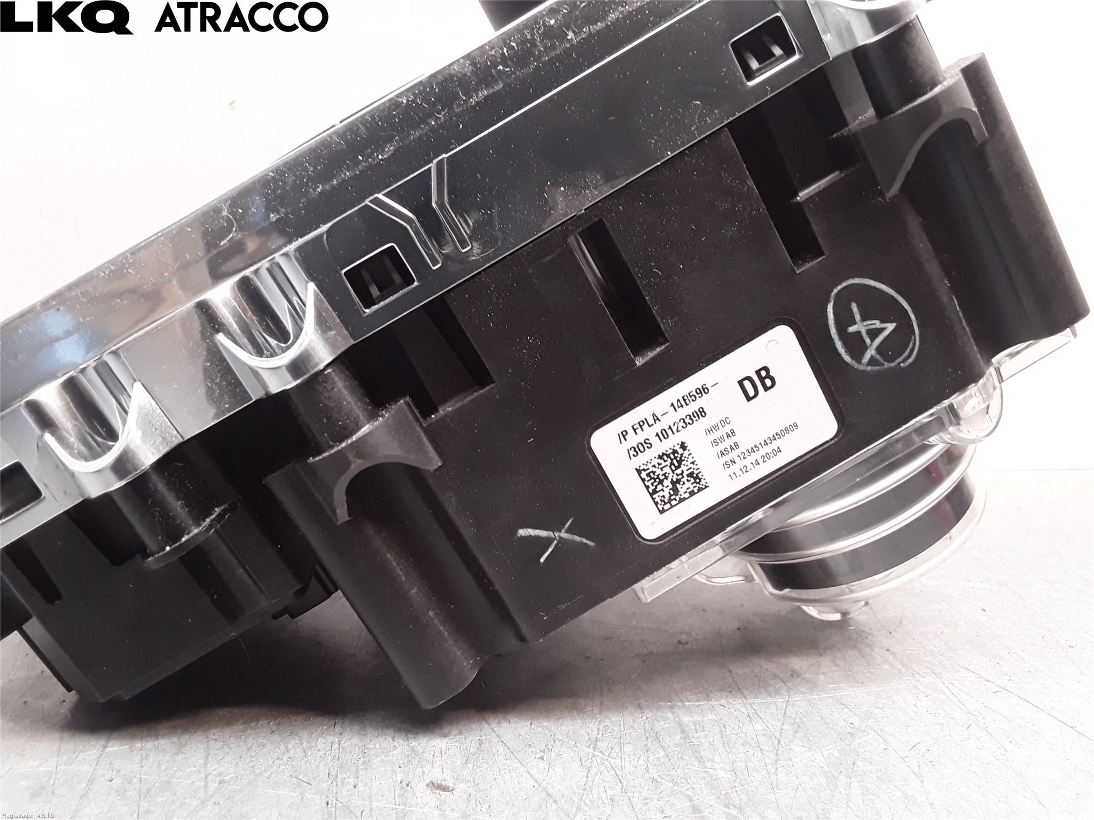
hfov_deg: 63.4
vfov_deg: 49.7
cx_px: 547
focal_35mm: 28
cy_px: 410
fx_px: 885
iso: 100
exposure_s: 1/33
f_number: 1.9
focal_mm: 2.91
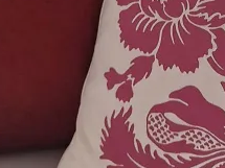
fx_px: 500
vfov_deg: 18.6
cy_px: -1
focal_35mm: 77
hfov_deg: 24.7
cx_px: 195
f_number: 1.8
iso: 50
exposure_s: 1/100
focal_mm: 5.54
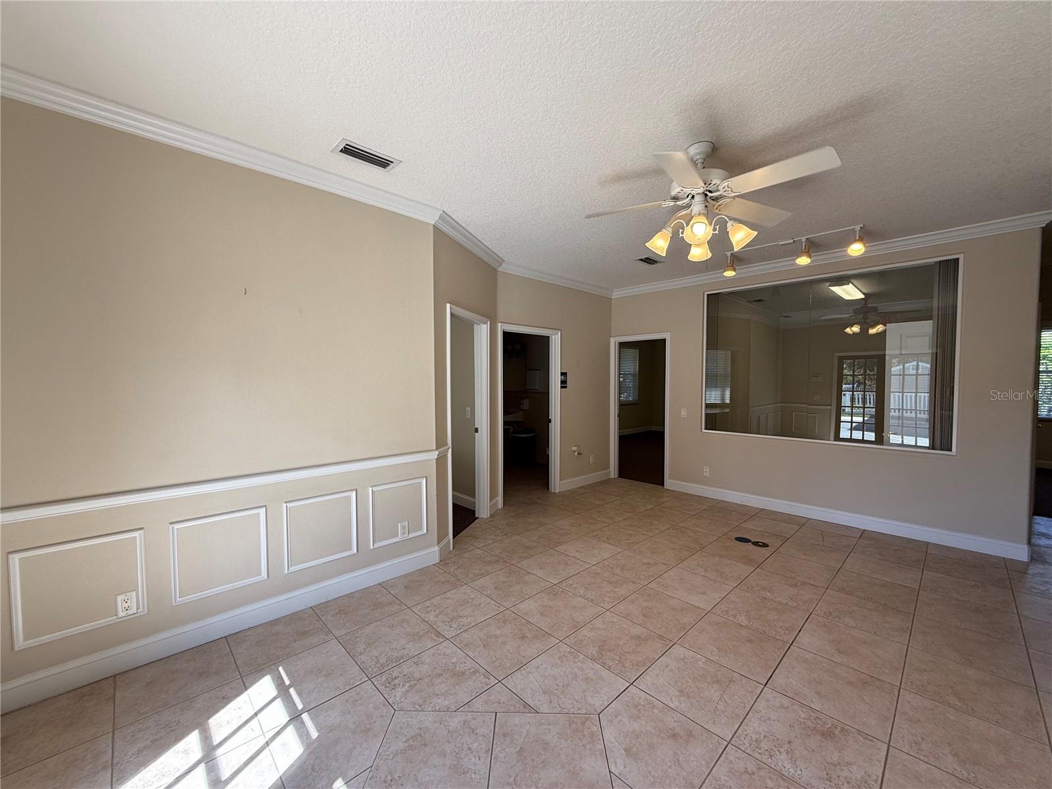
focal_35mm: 14
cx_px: 526
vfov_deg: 85.7
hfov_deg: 102.1
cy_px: 394
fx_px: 425
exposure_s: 1/99
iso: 50
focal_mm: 2.22
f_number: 2.2
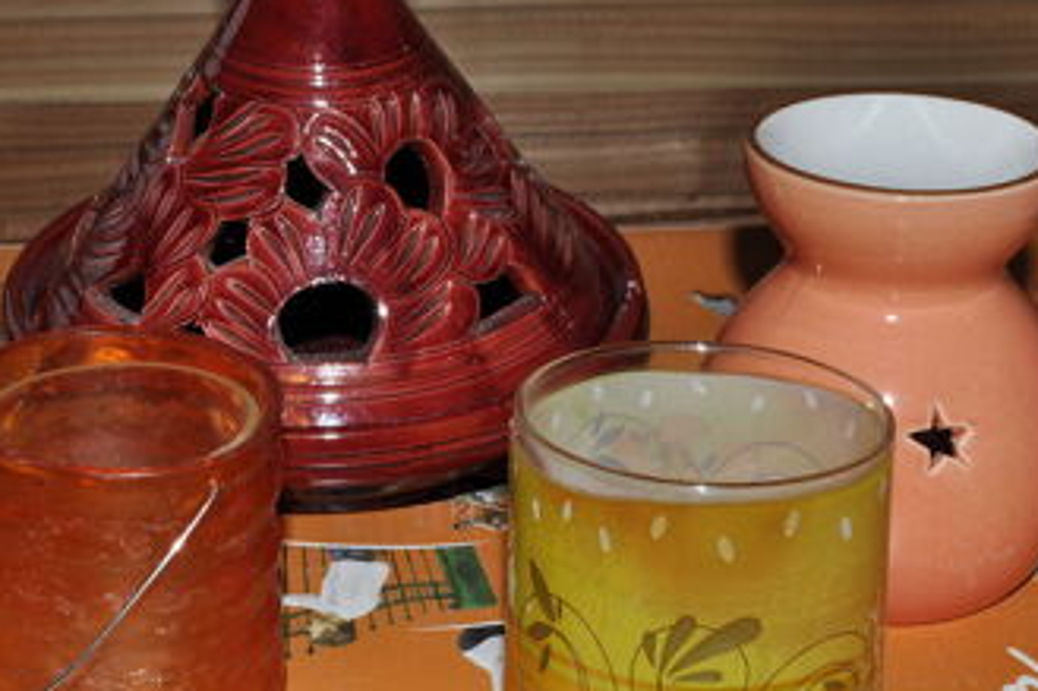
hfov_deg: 28.8
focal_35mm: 70
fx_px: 2017
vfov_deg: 19.4
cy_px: 238
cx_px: 398
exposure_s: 1/200
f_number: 13
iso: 200
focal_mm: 32
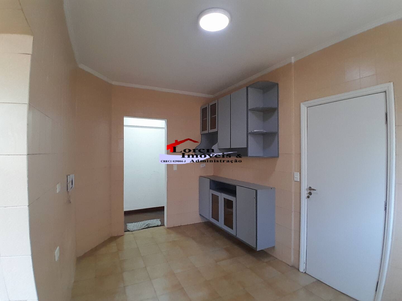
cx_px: 201
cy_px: 150
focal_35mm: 17
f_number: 2.2
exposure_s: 1/40
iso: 125
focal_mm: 1.46
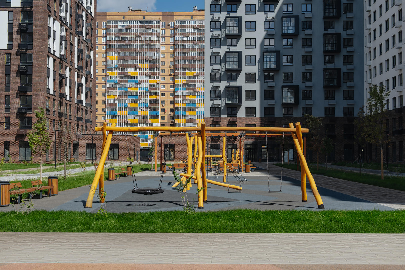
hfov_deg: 41.9
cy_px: 135
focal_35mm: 47
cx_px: 202
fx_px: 529
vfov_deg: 28.6
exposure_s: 1/640
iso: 100
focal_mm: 47
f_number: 5.6
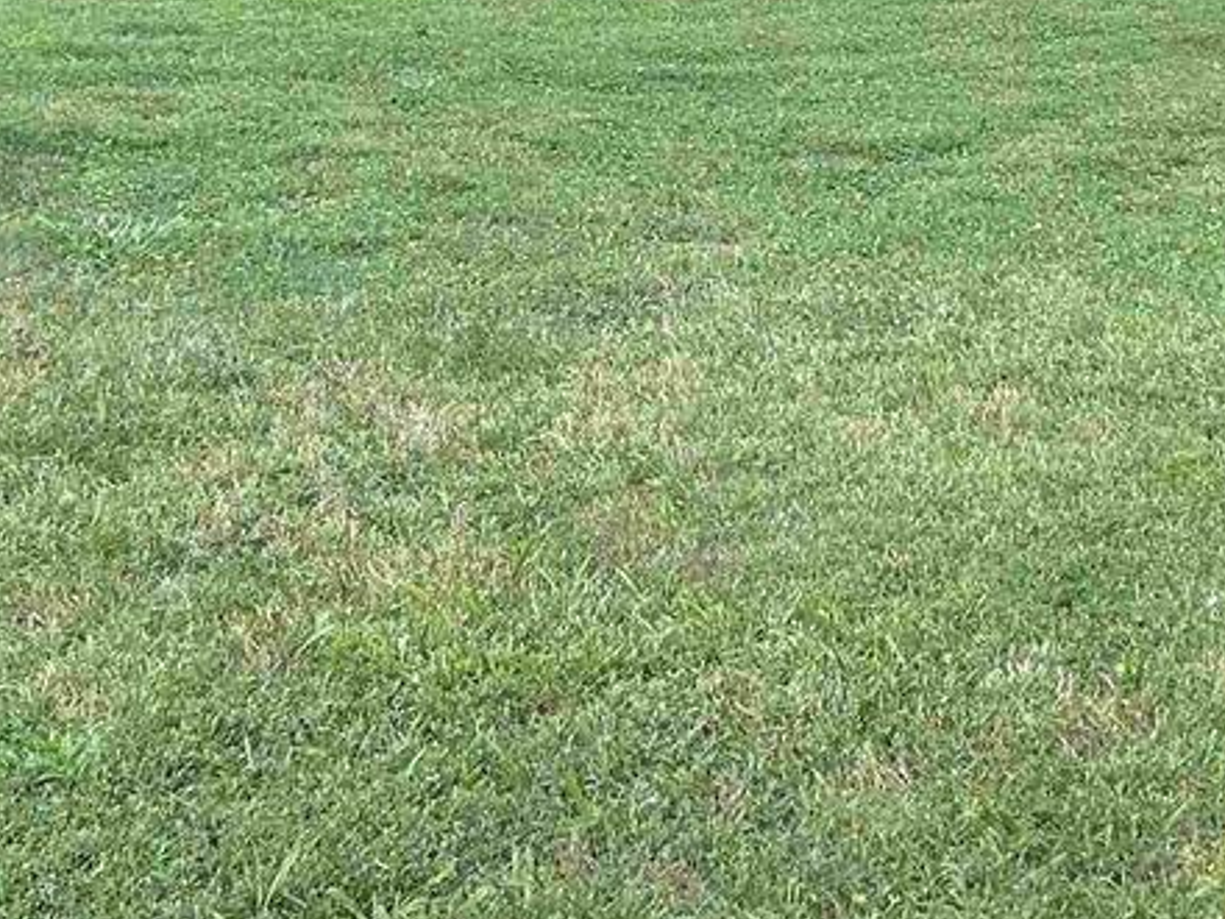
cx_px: 866
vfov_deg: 16.7
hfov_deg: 22.9
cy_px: -142
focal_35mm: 85
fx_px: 3008
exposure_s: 1/126
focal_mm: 5.7
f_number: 1.5
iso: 64
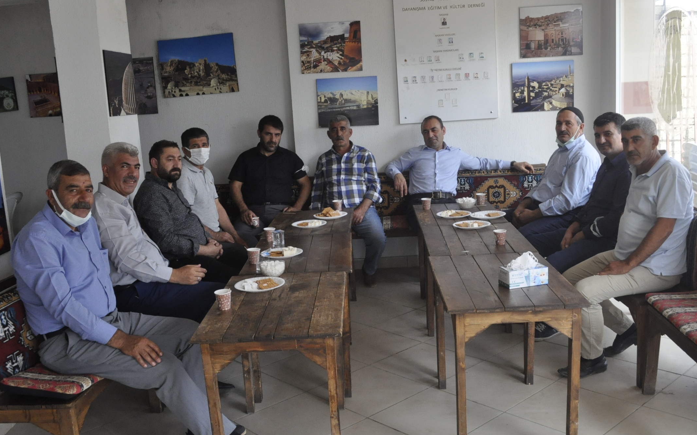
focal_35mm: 37
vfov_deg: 34.4
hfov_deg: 52.8
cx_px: 346
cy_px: 221
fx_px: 703
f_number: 9
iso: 2000
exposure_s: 1/320
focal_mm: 24
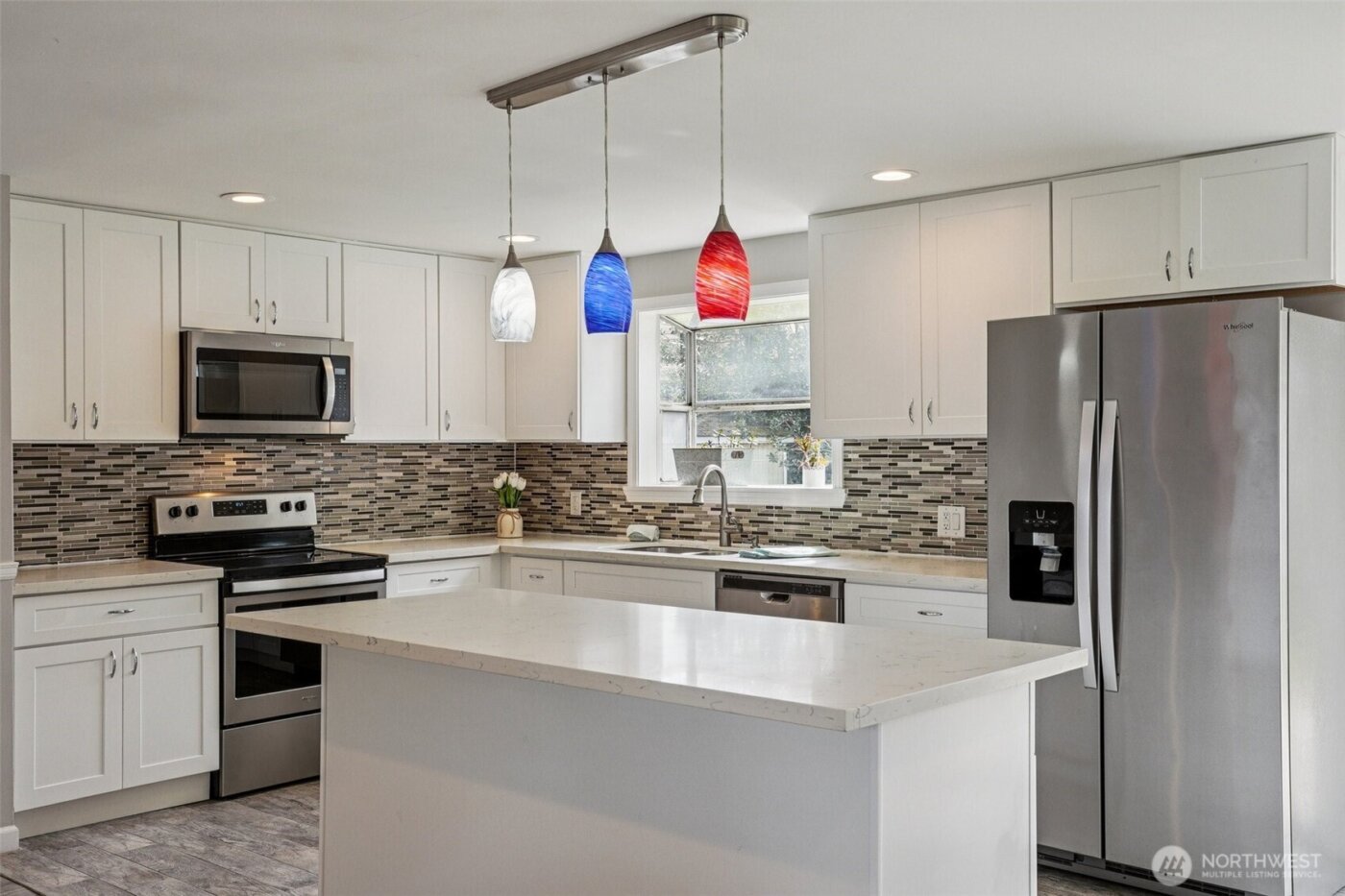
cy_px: 448
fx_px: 1270
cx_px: 672
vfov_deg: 38.9
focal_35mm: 34
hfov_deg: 55.8
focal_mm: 23
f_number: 8
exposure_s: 1/60
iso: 400
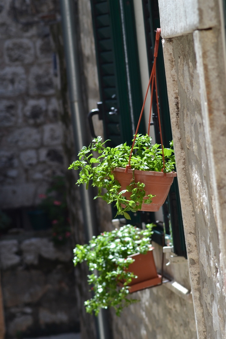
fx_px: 1905
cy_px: 170
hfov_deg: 6.8
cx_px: 113
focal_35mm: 202
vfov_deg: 10.2
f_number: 8
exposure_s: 1/250
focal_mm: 135
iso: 250
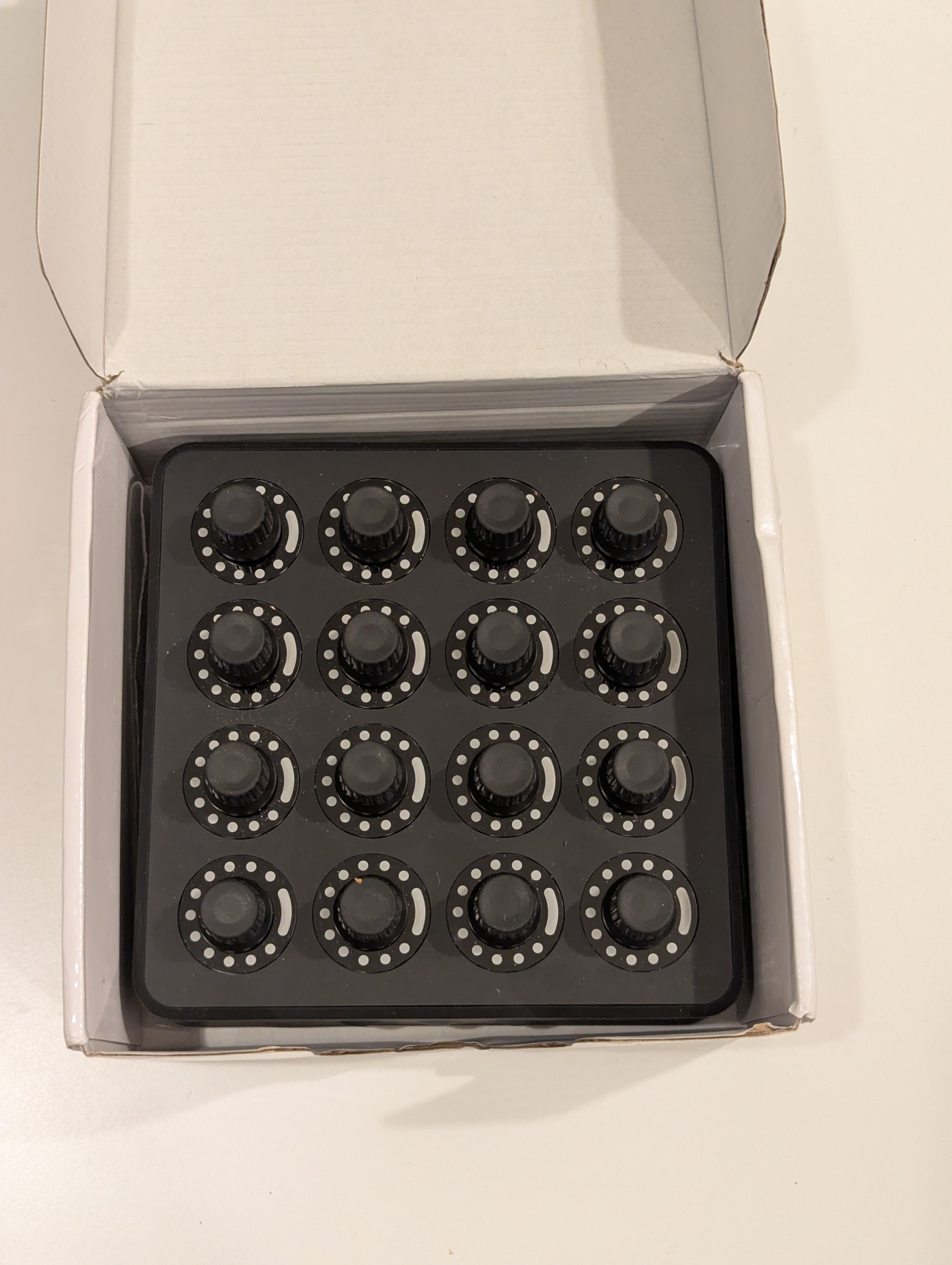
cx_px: 476
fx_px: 1756
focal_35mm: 48
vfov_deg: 39.6
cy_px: 632
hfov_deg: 30.3
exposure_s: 1/71.5
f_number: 1.85
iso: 436
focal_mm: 6.81
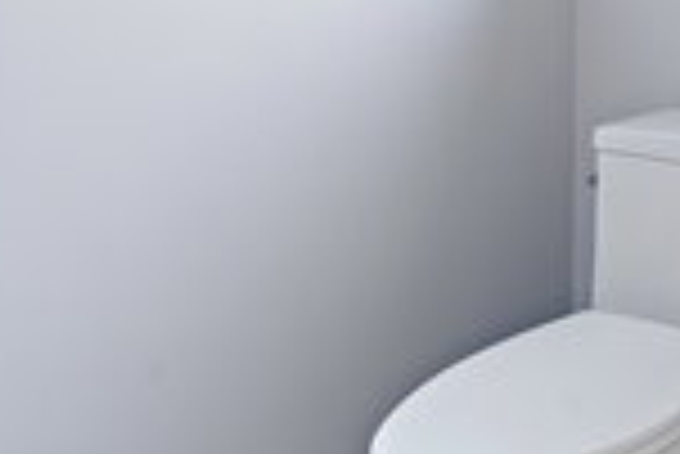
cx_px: 912
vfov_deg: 17.7
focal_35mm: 72
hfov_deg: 24.1
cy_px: -148
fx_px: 1361
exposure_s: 3.2
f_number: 7.1
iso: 320
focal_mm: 25
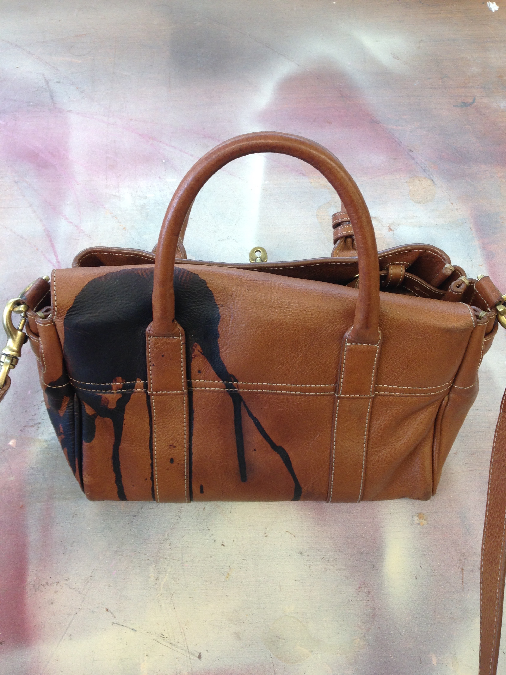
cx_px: 253
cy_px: 338
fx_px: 643
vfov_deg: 55.4
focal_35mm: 33
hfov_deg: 42.9
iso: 64
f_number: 2.4
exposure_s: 1/50
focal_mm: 4.12
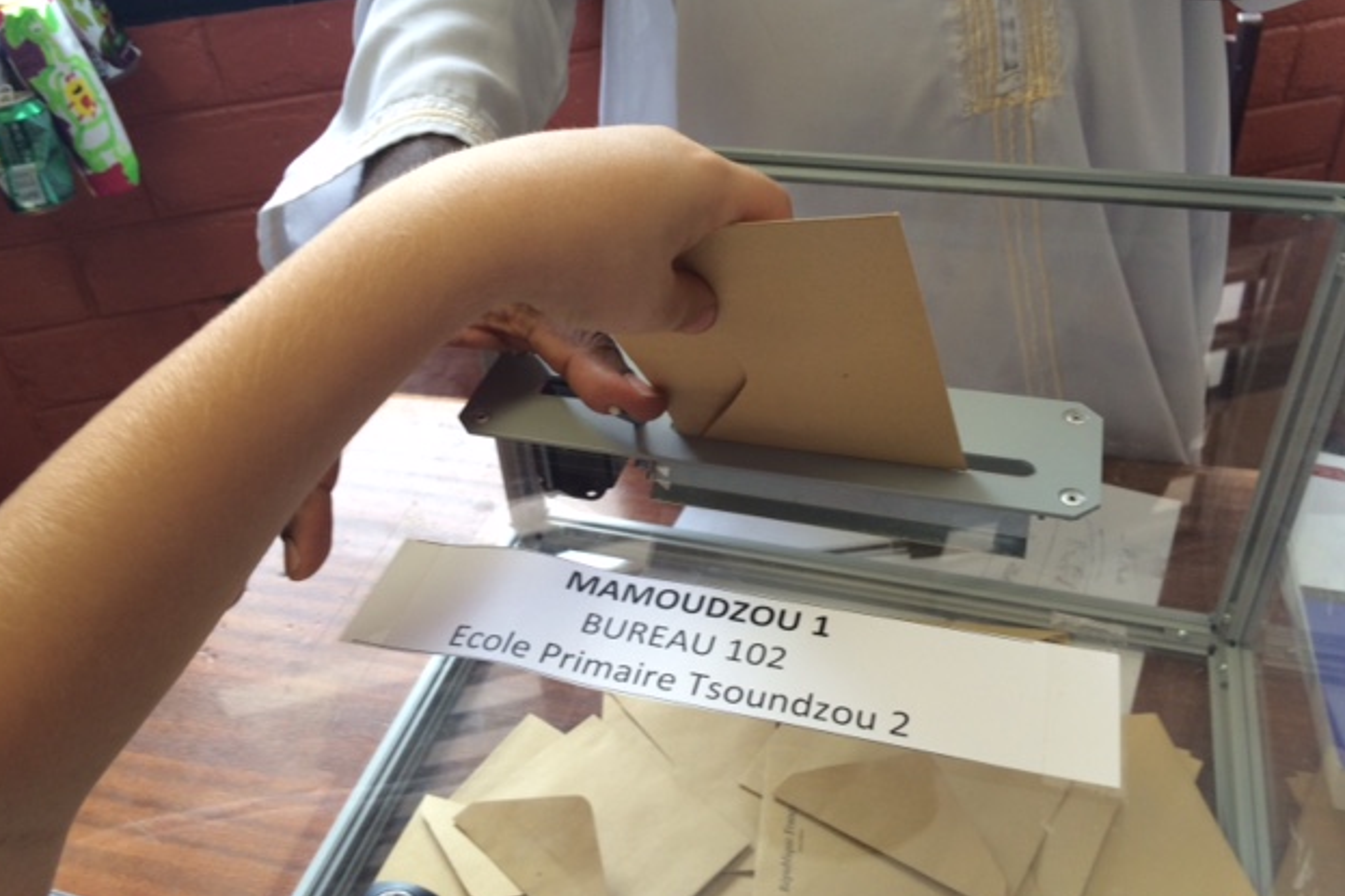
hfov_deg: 60.3
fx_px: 1158
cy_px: 408
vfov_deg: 42.3
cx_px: 663
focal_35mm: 31
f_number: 2.2
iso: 40
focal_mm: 4.15
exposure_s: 1/60
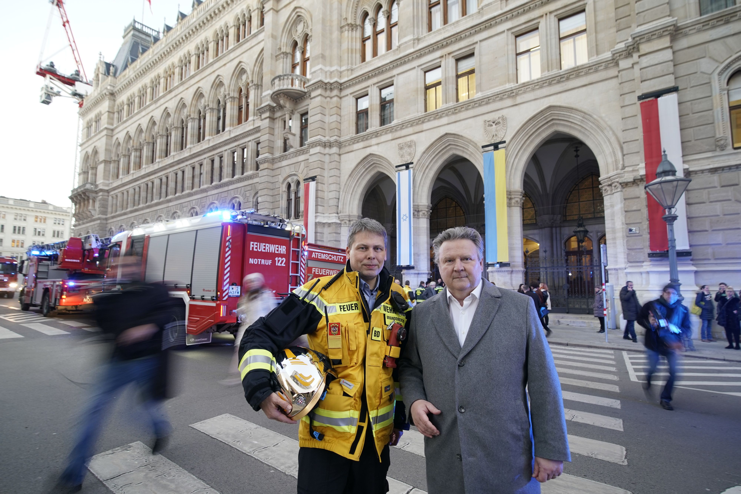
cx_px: 370
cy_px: 247
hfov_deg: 86.9
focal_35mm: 19
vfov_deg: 64.6
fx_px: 391
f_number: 5
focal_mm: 19
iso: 250
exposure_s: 1/8
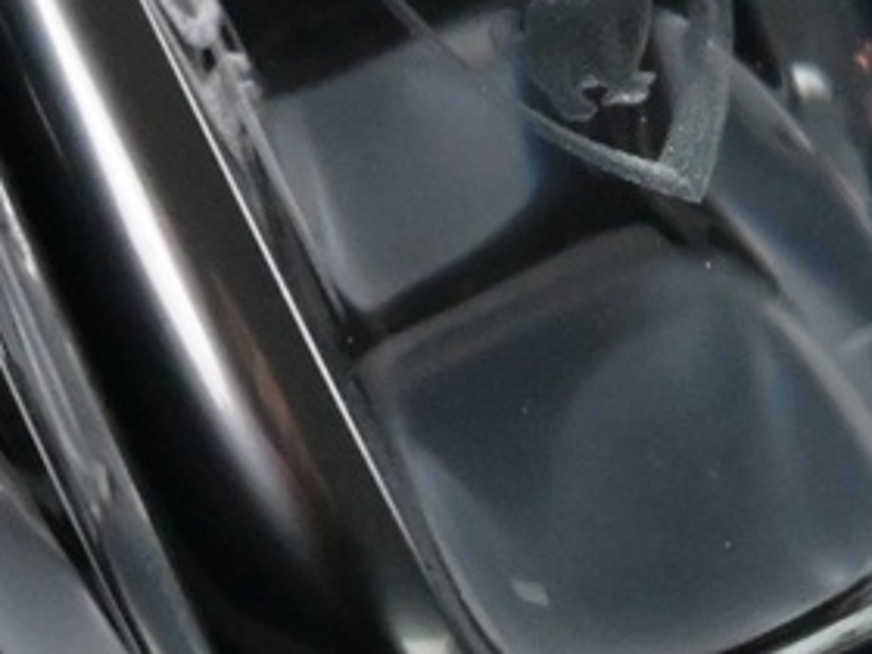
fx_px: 9245
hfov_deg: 5.4
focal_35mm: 367
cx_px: 632
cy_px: 93
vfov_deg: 4.0
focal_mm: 44
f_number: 6
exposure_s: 1/80
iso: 5600
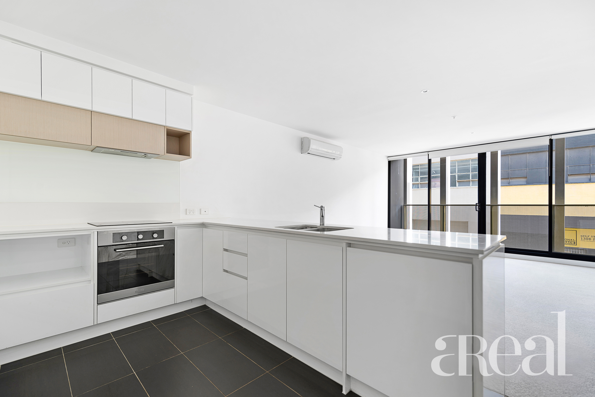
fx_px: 248
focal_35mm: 15
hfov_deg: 100.4
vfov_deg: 77.4
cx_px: 298
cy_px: 198
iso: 100
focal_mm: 15
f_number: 9
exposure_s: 1/6
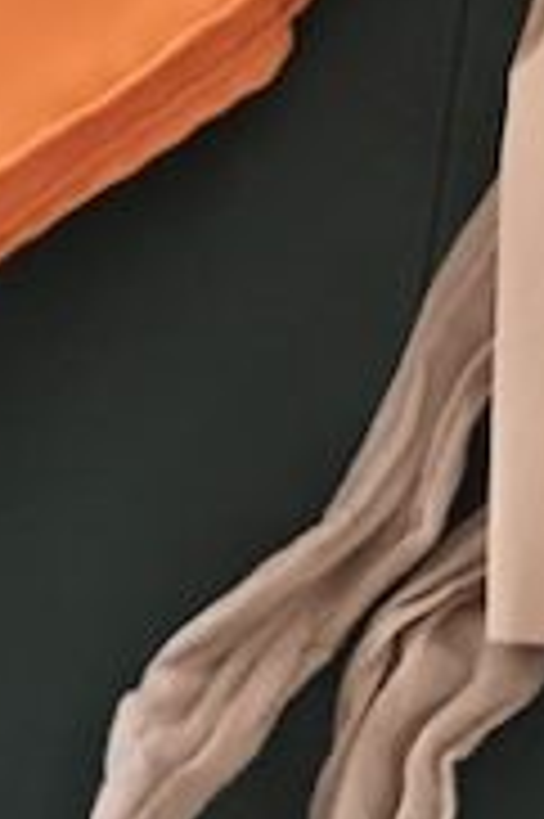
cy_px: -612
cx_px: 935
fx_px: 3724
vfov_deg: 11.7
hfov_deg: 8.1
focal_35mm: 164
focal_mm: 3.99
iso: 100
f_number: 1.8
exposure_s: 1/12
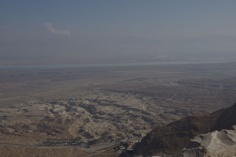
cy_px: 78
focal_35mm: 46
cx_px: 118
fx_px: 301
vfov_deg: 29.2
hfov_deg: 42.8
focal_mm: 31
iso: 100
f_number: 8
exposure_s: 1/1000
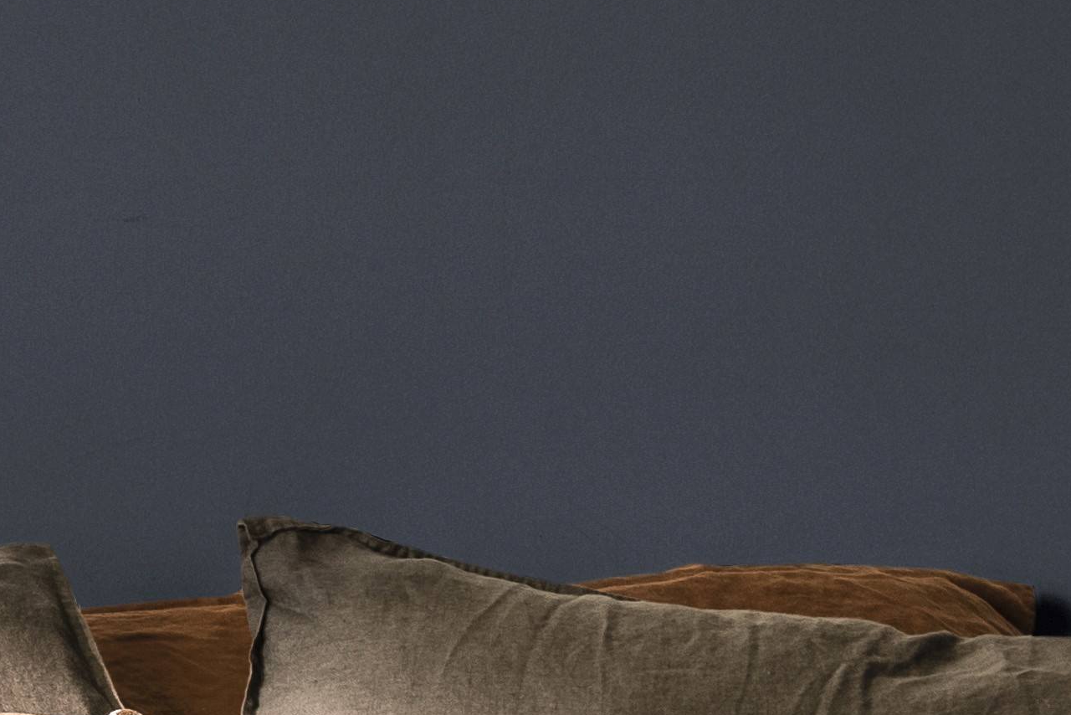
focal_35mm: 184
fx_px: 5475
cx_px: -1744
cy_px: -6
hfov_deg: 9.5
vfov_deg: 7.4
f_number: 11
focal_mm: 32
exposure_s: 3
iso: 100
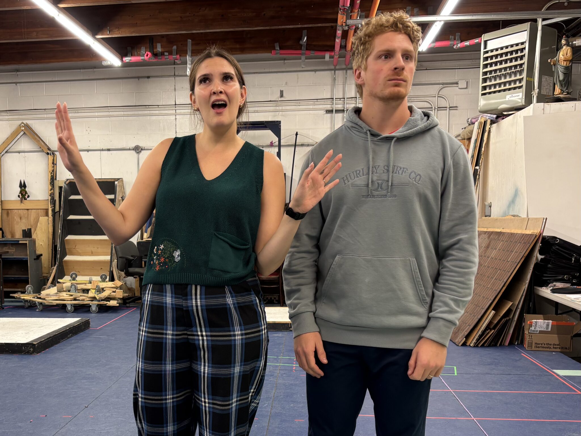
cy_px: 218
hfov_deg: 67.3
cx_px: 290
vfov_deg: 53.1
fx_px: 436
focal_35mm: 26
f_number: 1.6
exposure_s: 1/60
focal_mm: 5.96
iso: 64
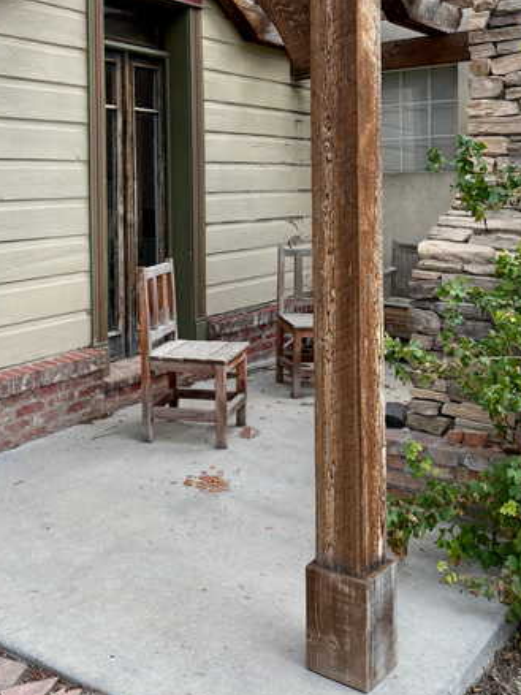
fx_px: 843
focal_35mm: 42
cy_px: 185
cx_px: 234
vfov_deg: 43.6
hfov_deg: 34.3
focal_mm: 6.76
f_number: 1.78
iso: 100
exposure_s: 1/1361
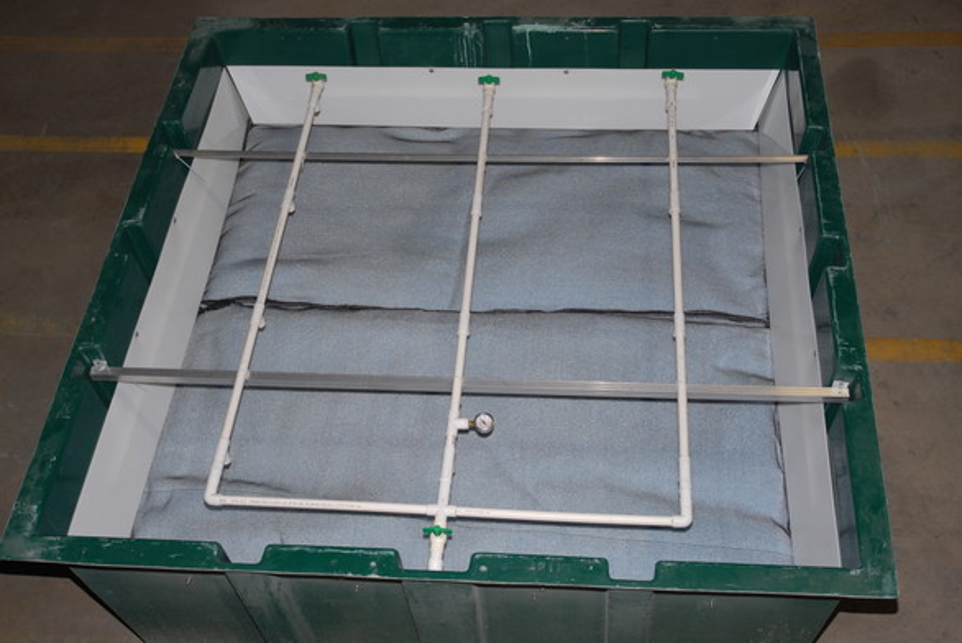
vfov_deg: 29.0
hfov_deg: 42.3
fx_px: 1244
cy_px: 322
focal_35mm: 46
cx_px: 481
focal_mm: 31
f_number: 4
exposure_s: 1/60
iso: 100
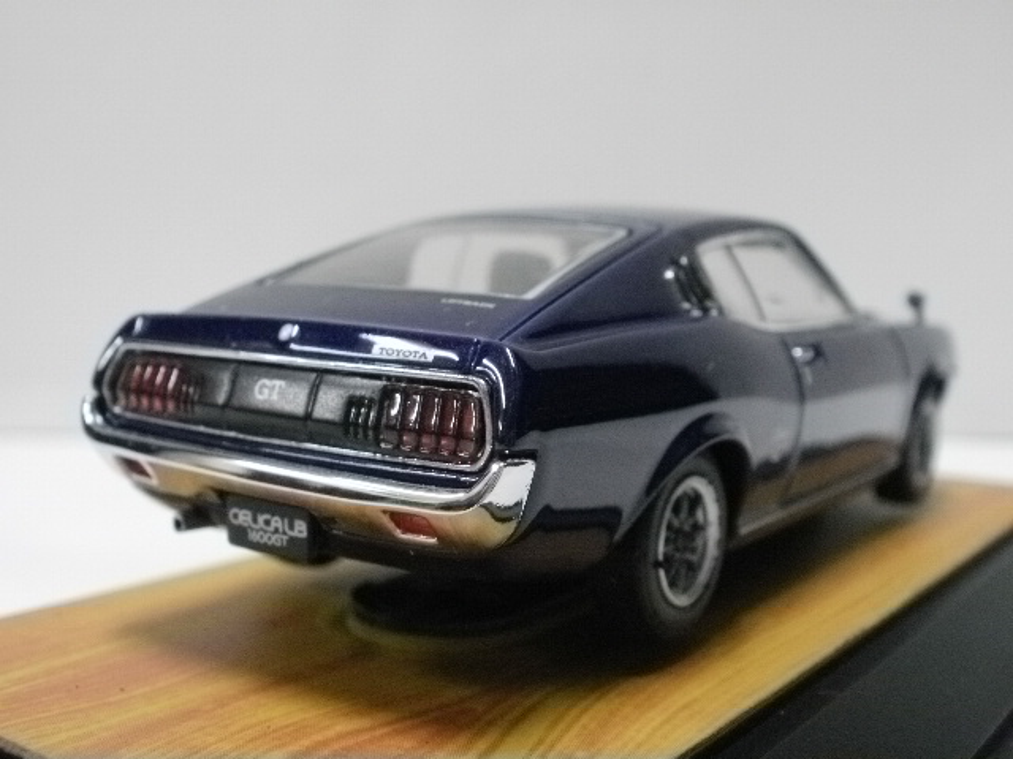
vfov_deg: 32.9
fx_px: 1288
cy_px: 380
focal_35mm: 44
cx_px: 506
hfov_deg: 42.9
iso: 500
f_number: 4
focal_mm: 7.7
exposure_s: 1/15
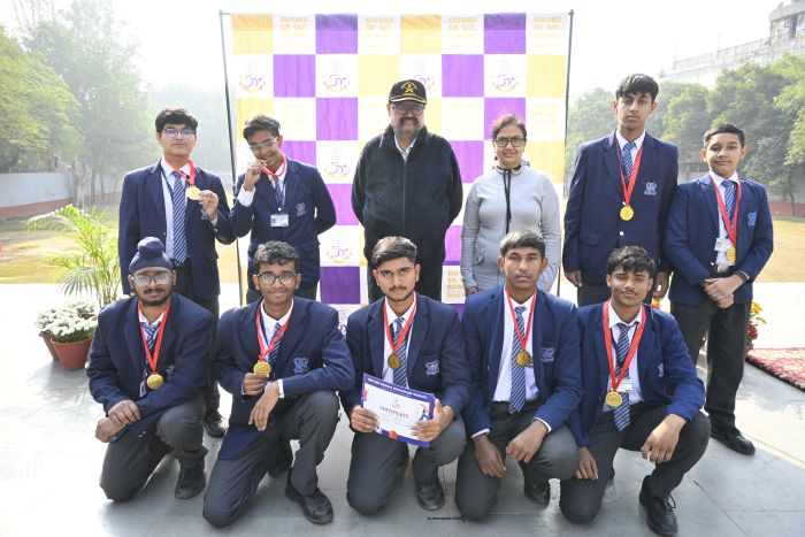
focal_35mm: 24
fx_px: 537
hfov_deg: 73.7
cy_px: 268
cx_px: 402
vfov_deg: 53.2
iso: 200
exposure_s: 1/125
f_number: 5.6
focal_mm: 16
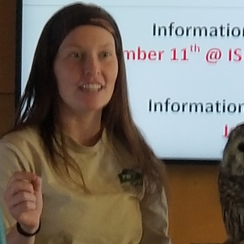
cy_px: 321
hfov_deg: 11.2
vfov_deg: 10.9
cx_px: 145
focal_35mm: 156
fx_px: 1244
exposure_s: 1/30
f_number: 2.4
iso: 50
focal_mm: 6
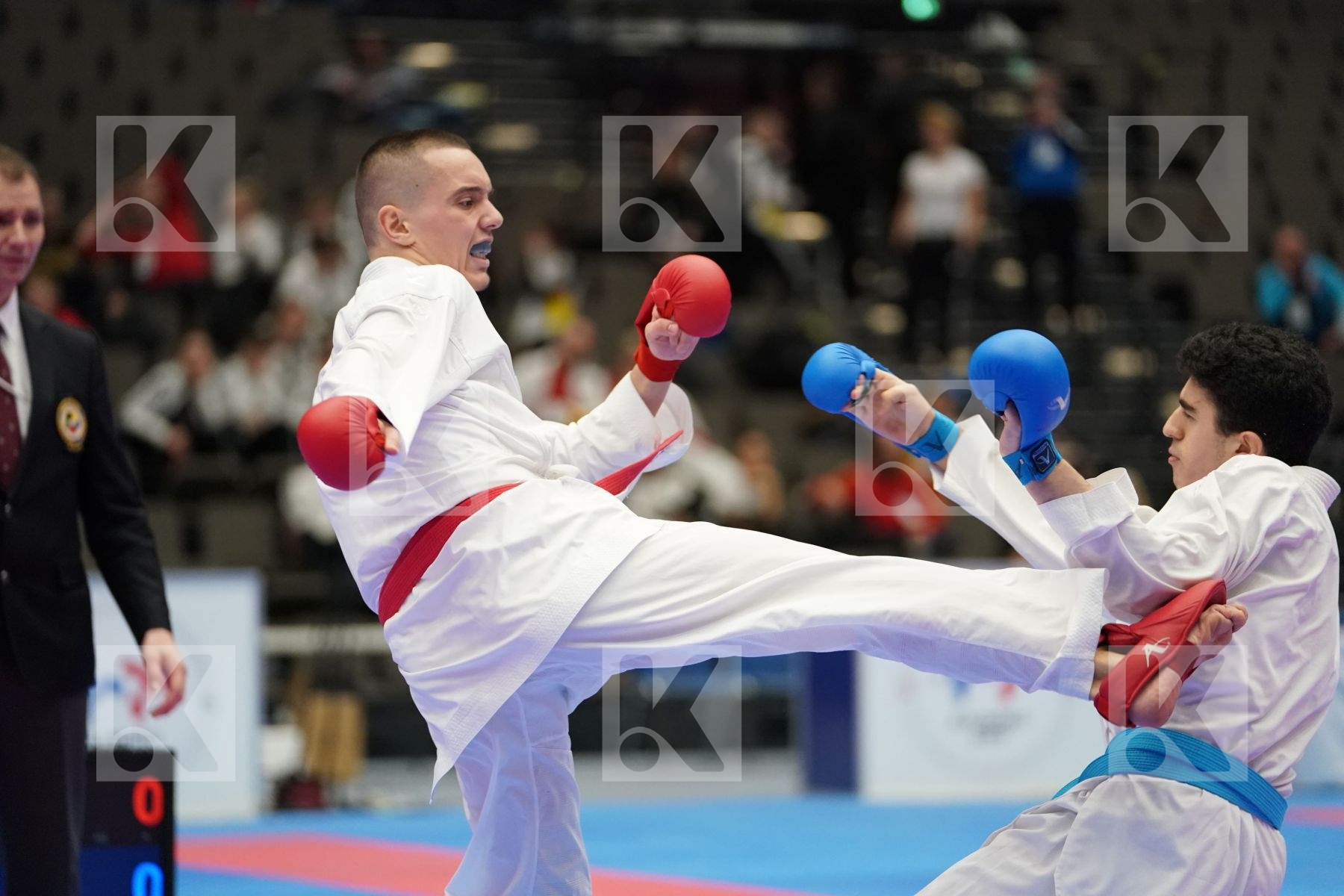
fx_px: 6048
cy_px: 448
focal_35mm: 162
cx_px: 672
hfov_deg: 12.7
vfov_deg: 8.5
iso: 3200
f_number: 2.8
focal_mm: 162
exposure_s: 1/1000
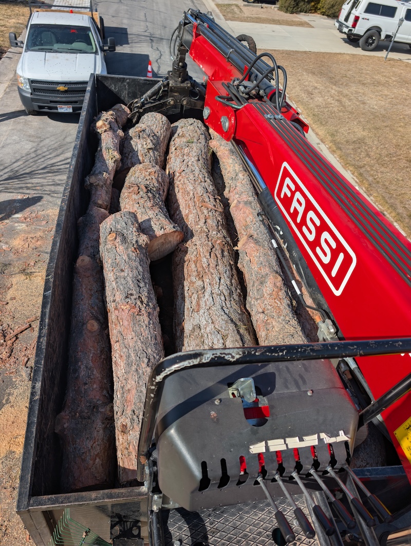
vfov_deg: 71.5
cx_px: 206
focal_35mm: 24
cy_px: 273
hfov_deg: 56.9
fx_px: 379
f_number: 1.68
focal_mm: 6.9
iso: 22
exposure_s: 1/1445
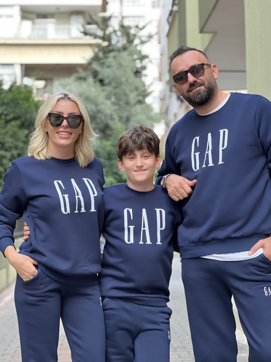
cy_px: 181
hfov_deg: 19.1
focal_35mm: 77
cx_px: 136
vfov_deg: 25.3
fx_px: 804
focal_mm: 9
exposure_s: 1/121
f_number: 2.8
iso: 125
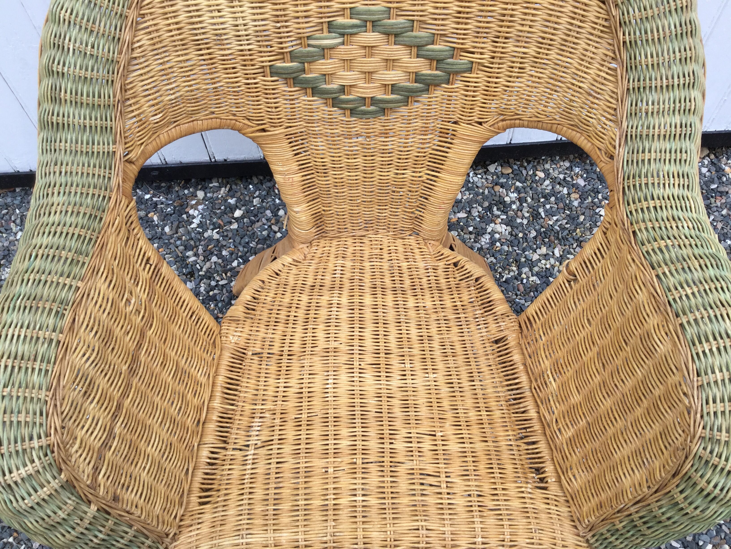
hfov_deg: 58.4
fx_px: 655
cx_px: 366
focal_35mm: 31
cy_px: 274
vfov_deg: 45.4
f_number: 2.4
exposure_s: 1/195
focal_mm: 3.3
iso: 25
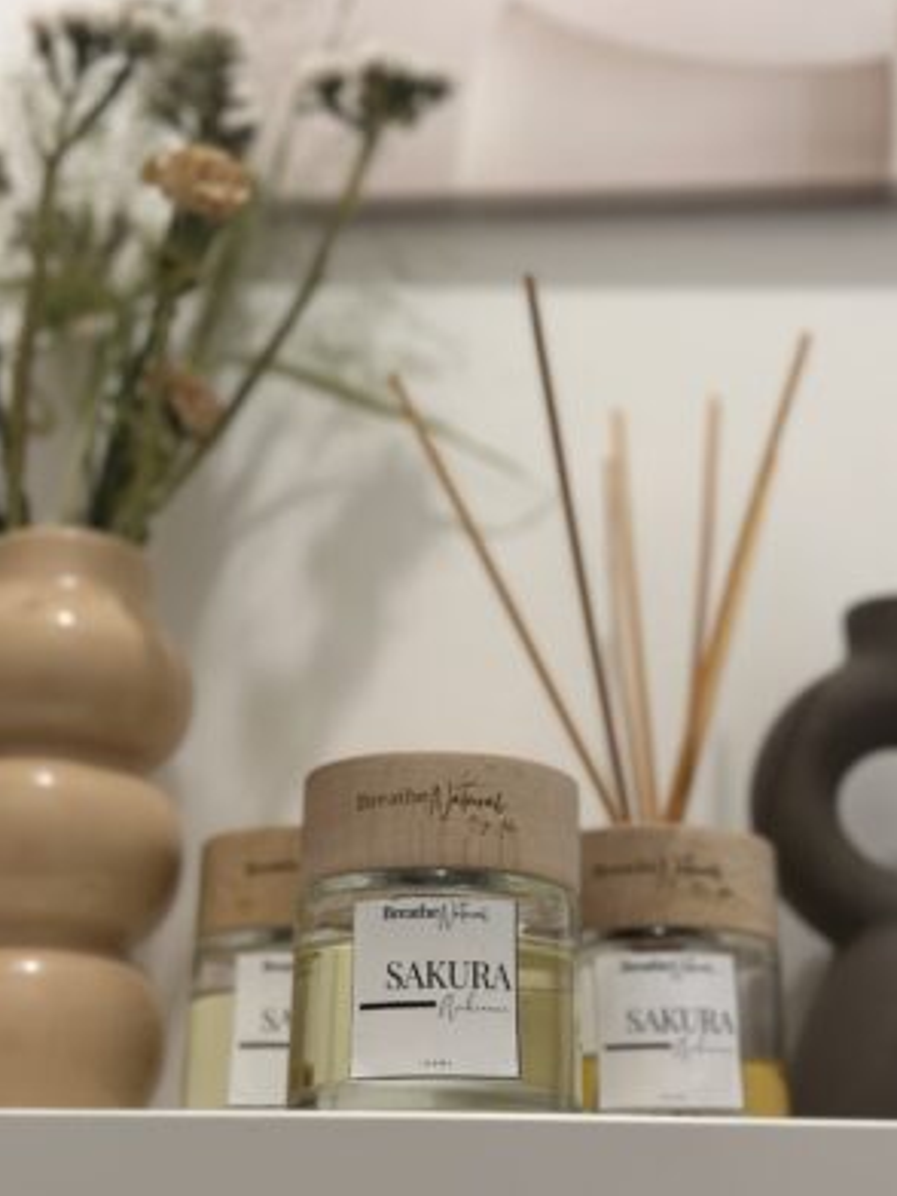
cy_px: 595
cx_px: 455
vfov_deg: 38.9
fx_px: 1693
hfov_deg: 29.7
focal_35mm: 49
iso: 125
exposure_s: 1/50
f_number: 1.78
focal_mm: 6.86
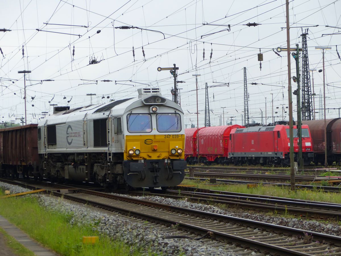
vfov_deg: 11.8
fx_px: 1241
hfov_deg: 15.6
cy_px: 128
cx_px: 170
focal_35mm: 126
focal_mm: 22.6
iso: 125
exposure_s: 1/500
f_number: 2.8
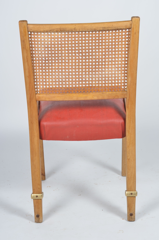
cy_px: 120
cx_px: 80
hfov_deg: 18.1
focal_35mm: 75
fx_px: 499
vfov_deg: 27.0
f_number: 11
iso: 100
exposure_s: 1/125
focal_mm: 50
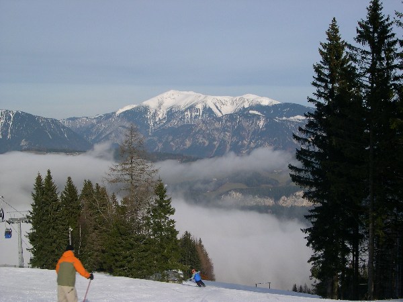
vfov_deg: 28.0
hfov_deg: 36.8
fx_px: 605
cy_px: 151
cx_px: 202
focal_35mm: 52
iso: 100
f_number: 8.8
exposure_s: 1/231
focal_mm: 11.1
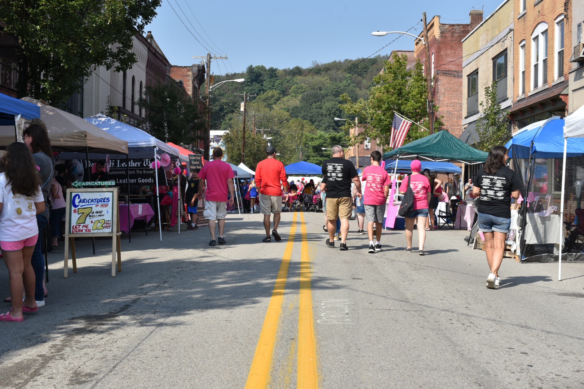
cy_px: 194
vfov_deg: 27.0
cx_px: 292
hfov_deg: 39.6
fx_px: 811
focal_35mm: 50
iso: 100
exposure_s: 1/200
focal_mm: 50
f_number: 8
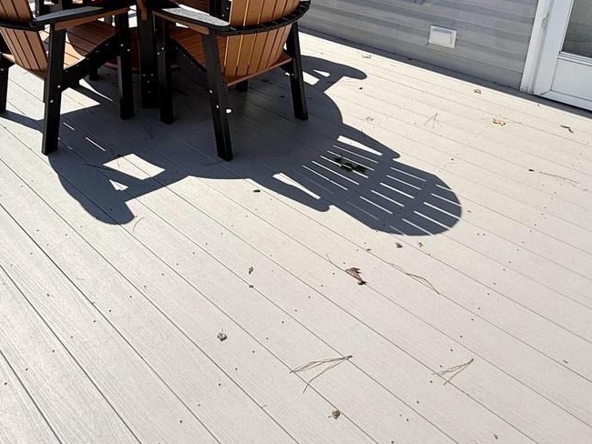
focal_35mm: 31
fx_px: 530
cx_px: 229
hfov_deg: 57.7
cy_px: 34
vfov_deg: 41.4
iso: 50
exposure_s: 1/2165
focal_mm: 2.22
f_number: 2.2
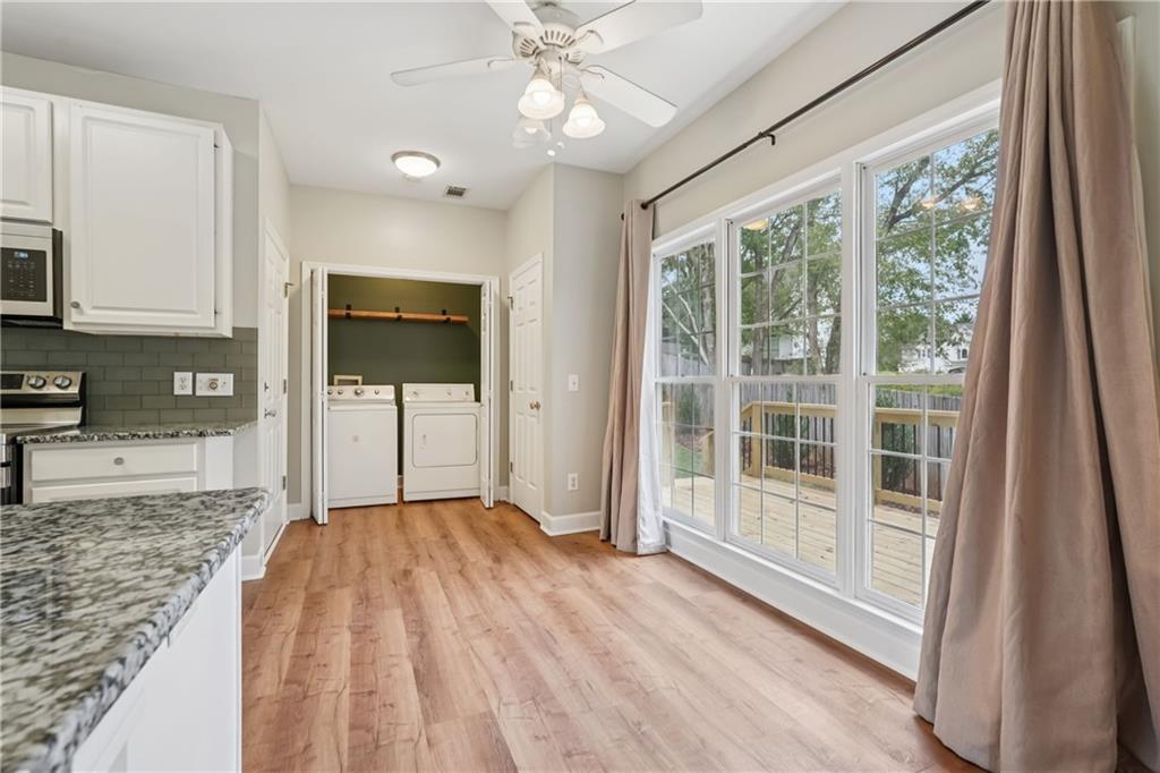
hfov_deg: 96.8
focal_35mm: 16
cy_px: 386
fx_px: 515
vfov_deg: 73.7
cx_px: 580
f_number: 8
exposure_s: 1/40
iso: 800
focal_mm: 16
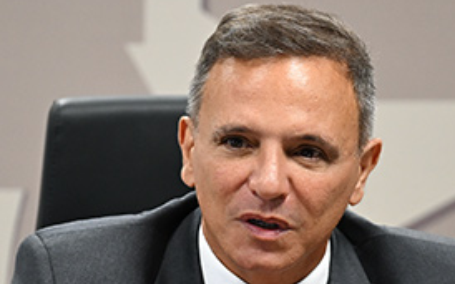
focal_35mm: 638
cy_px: 226
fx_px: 7908
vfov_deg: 2.1
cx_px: 262
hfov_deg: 3.3
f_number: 2.8
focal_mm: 200
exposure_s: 1/125
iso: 1250
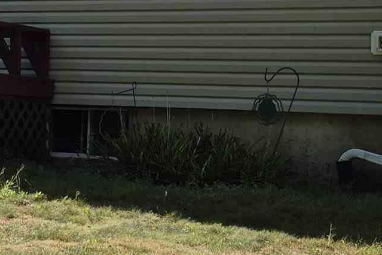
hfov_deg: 17.5
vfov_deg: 11.9
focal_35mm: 115
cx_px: 41
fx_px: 1220
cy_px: 42
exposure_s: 1/1368
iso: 25
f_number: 1.8
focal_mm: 5.4
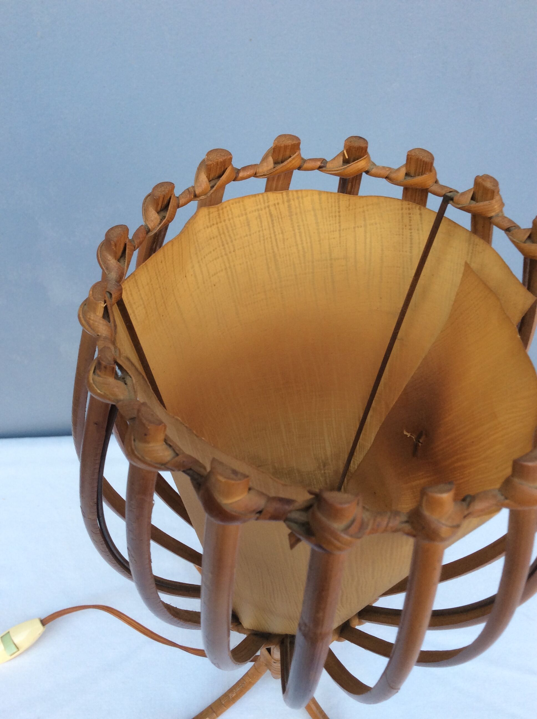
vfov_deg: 56.9
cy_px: 360
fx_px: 664
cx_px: 268
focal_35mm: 32
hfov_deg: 44.1
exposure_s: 1/106
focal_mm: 3.3
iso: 32
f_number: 2.4
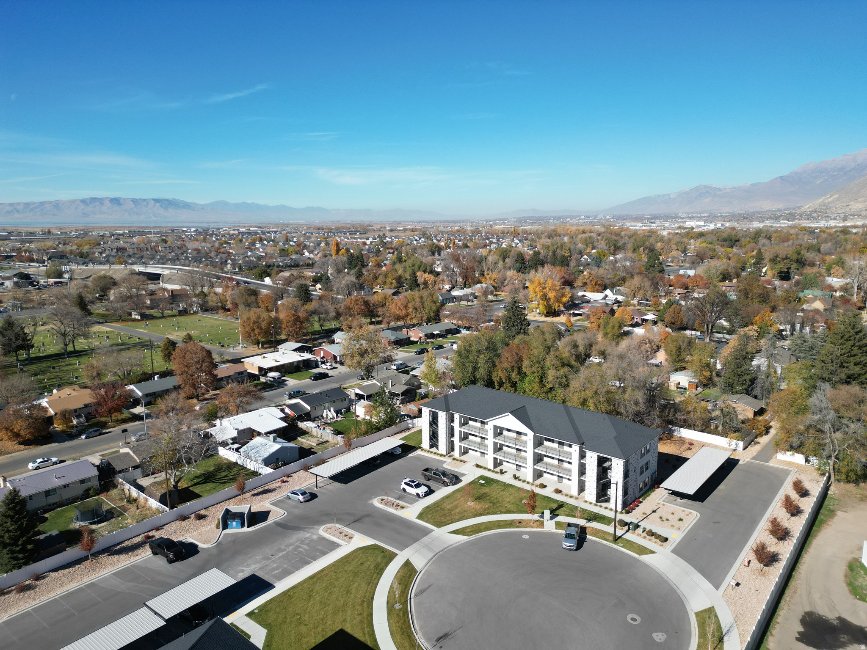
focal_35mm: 24
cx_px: 434
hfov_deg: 71.6
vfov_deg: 56.8
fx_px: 601
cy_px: 325
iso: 130
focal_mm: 6.72
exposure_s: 1/3200
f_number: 1.7
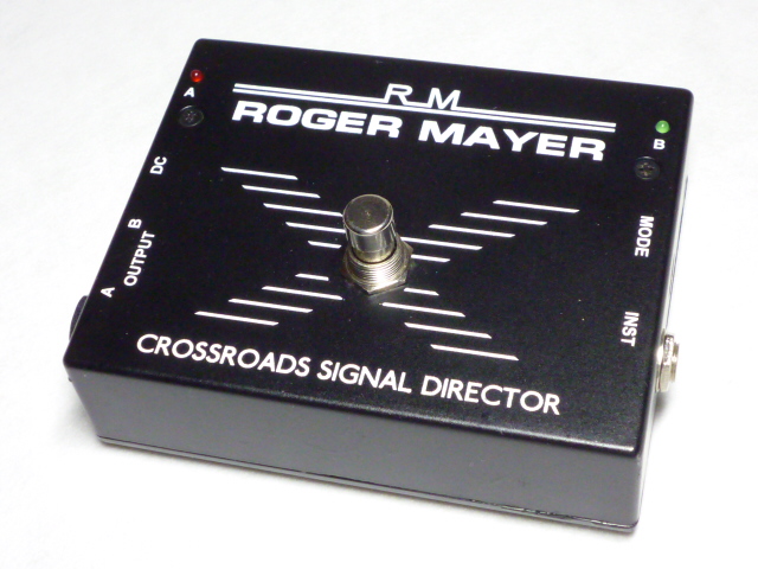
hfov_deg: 29.8
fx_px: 1423
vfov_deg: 22.6
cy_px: 284
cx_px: 379
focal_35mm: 65
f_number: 3.6
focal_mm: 5.8
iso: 320
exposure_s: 1/30
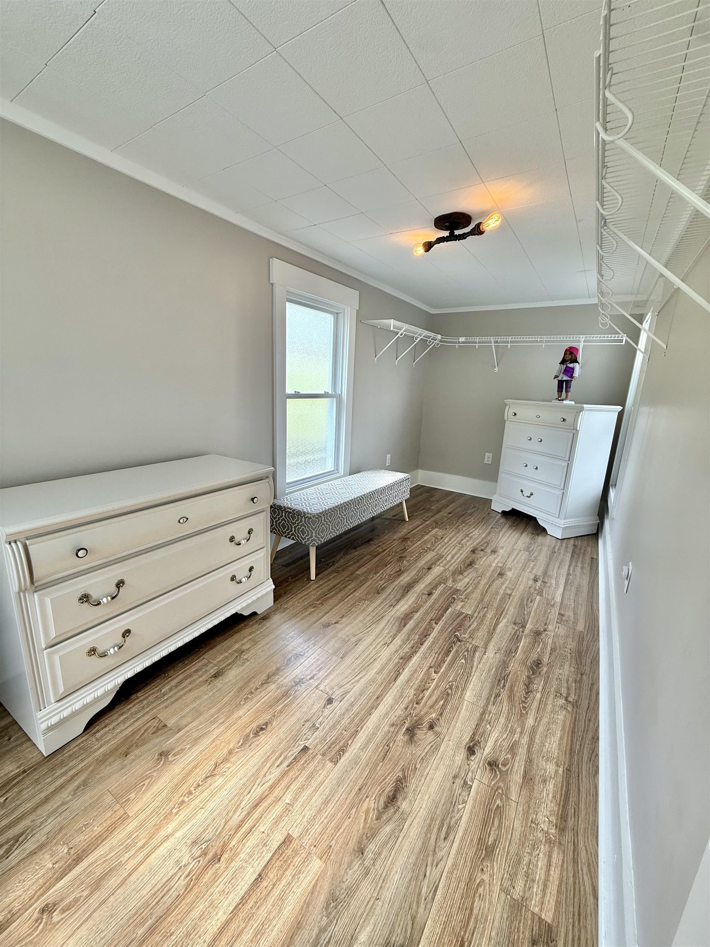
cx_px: 355
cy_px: 474
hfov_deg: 85.7
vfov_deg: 102.1
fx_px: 383
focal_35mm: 14
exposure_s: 1/120
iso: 80
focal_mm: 2.22
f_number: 2.2
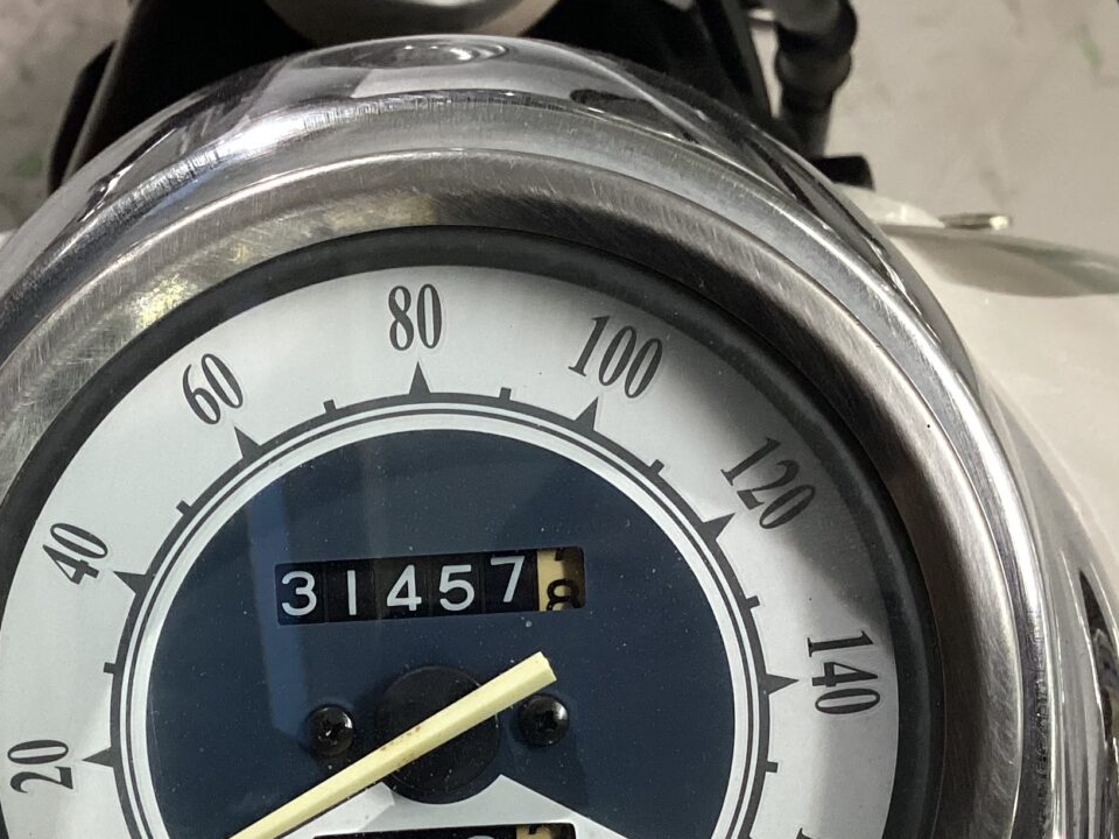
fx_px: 2004
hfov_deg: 30.7
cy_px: 701
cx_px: 290
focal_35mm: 62
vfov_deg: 23.2
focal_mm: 3.3
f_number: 2.4
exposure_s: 1/60
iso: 200
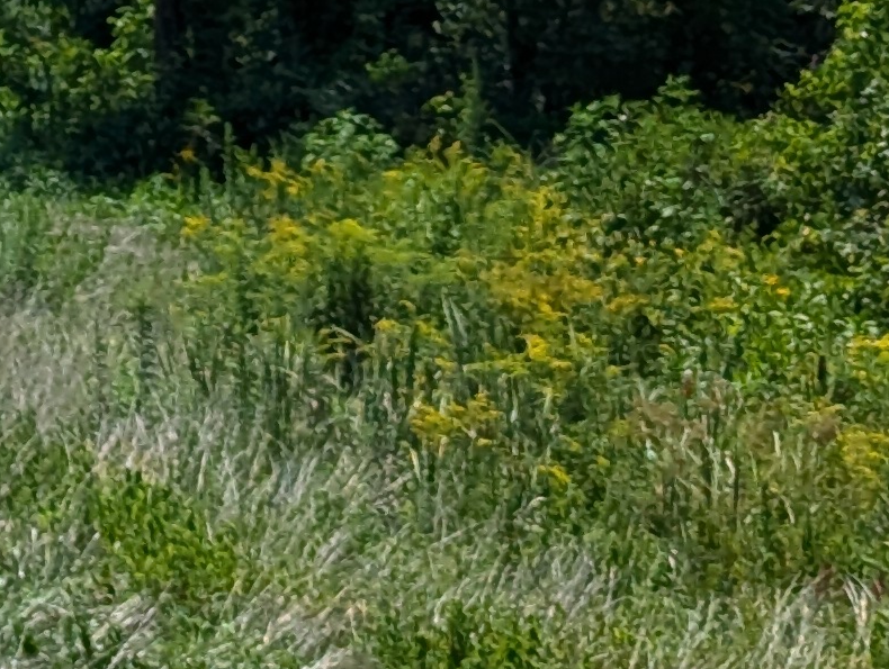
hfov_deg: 7.6
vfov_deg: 5.9
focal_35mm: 248
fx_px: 6379
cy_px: -345
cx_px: -897
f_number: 1.85
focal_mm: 6.81
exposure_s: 1/2232
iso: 47
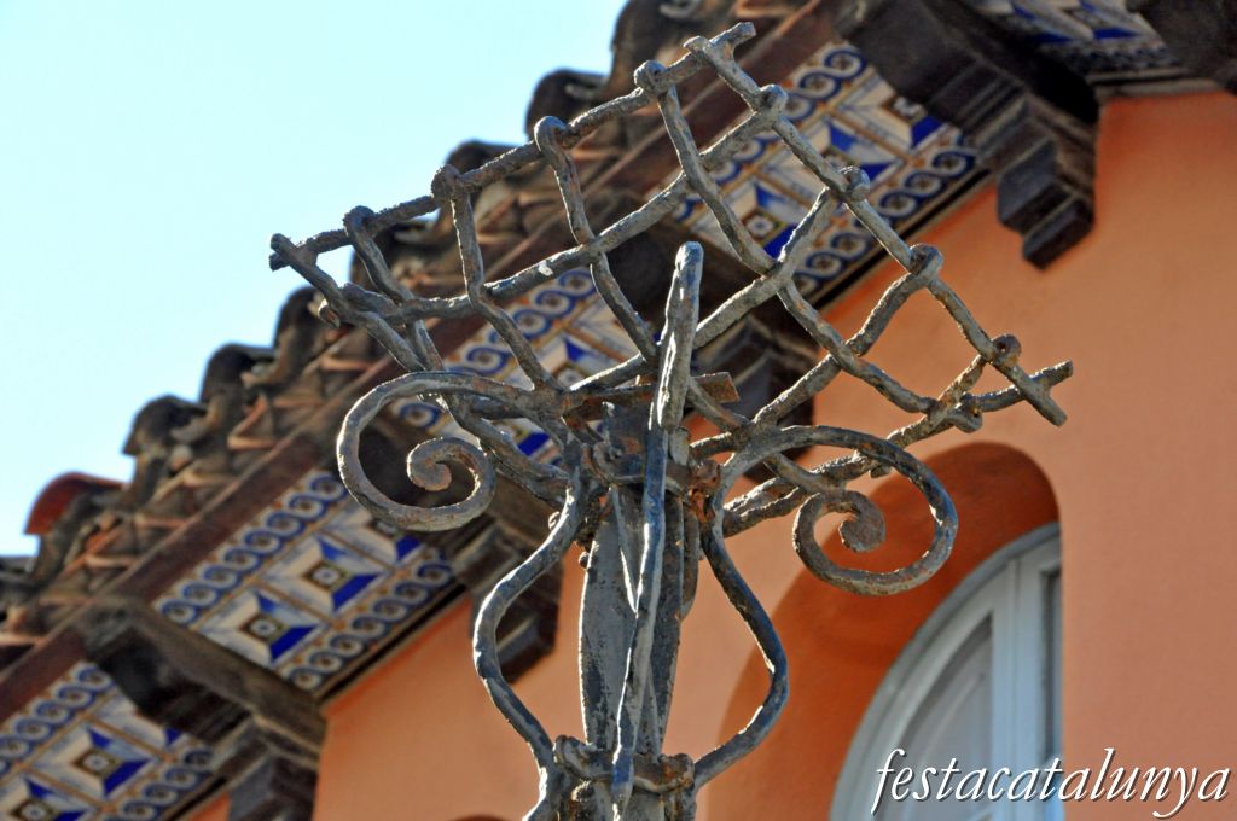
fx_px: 6692
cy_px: 410
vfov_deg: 7.0
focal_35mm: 195
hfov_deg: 10.6
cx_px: 618
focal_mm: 130
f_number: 13
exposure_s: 1/200
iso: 1000
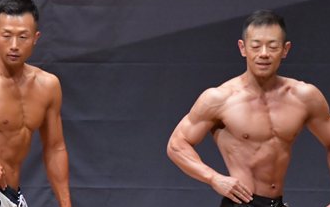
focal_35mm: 681
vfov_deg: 1.9
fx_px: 6131
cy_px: 186
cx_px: 34
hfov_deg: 3.1
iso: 6400
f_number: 5.6
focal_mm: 190
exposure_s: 1/400
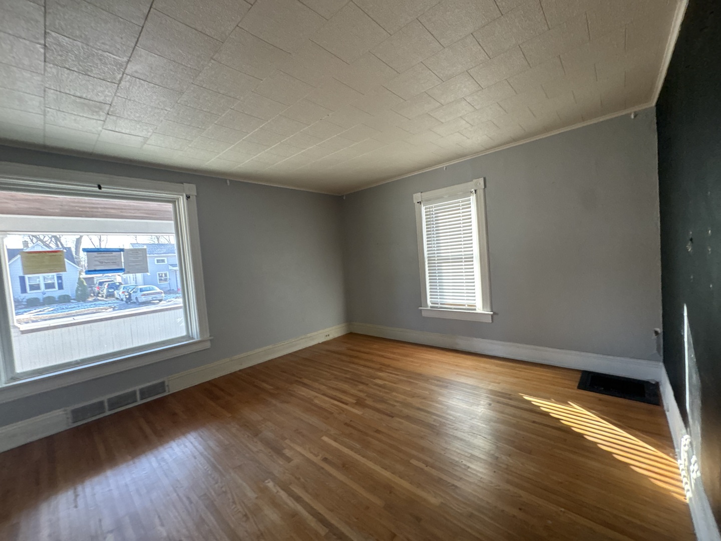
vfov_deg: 85.7
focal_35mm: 14
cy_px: 270
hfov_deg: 102.1
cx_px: 360
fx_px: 292
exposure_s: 1/99
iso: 200
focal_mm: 2.22
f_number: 2.2
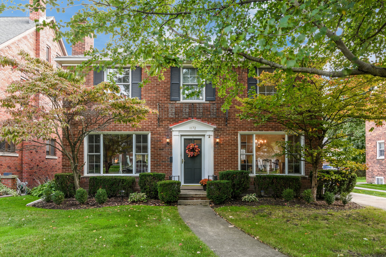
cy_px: 128
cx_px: 193
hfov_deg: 65.5
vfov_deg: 46.4
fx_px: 300
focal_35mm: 28
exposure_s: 1/4
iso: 100
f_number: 14
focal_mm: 28
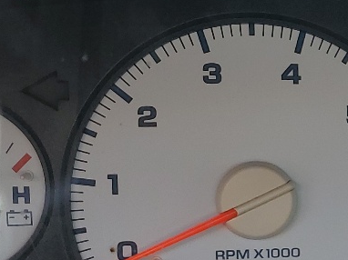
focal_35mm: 109
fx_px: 1095
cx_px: 449
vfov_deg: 13.4
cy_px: 234
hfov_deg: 17.0
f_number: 1.5
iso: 50
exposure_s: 1/333
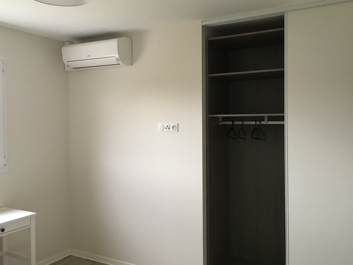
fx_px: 326
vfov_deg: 44.2
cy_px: 127
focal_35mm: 32
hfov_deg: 56.8
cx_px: 182
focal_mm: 4.15
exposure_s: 1/33
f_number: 2.2
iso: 250
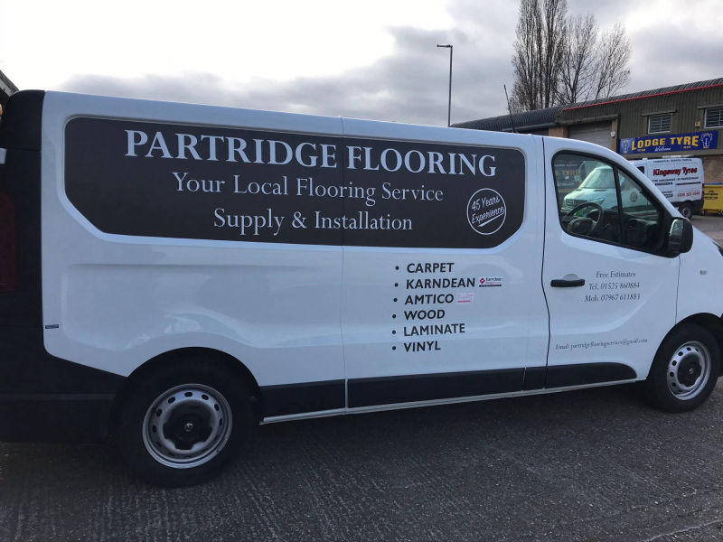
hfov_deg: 63.4
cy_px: 271
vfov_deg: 49.7
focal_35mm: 28
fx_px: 585
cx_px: 362
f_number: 1.8
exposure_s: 1/1008
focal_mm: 3.99
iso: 20
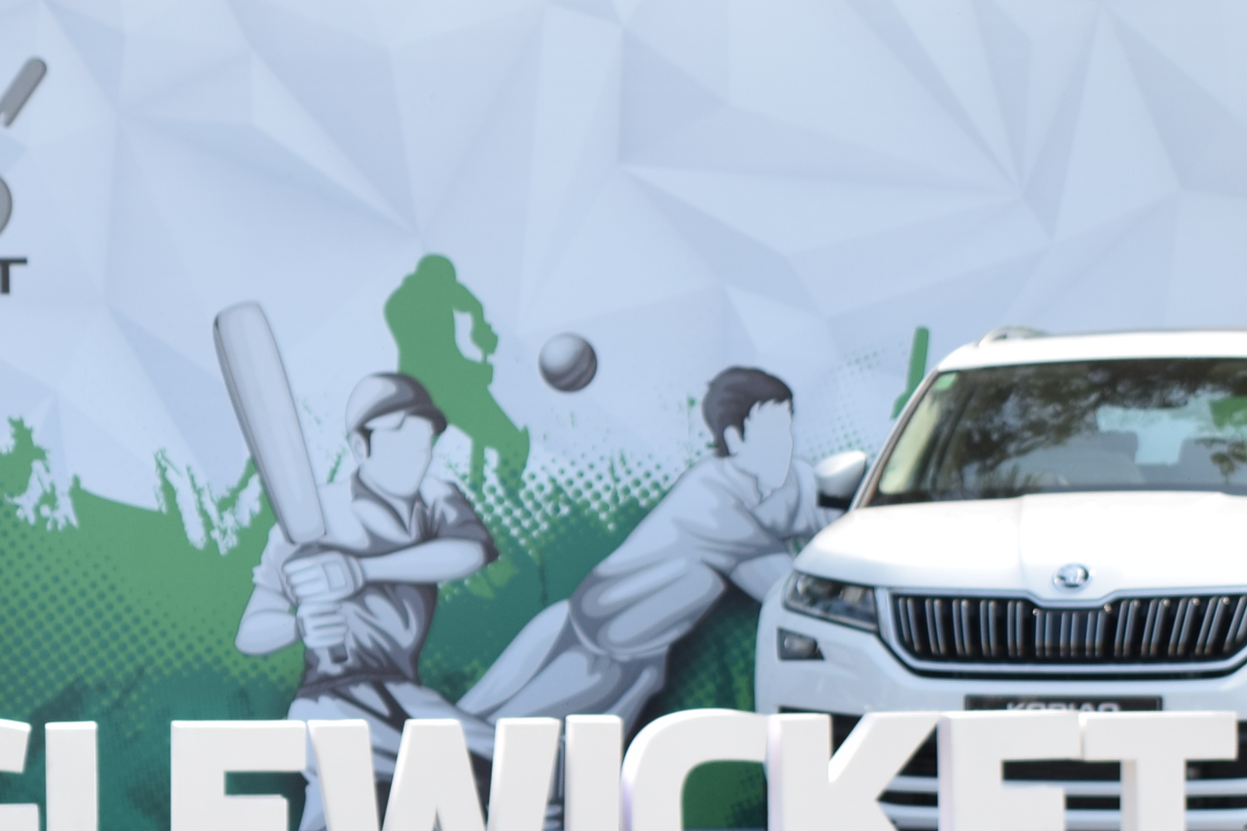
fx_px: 4664
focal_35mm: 135
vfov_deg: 10.1
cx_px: 26
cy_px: 891
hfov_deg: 15.0
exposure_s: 1/320
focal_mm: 27
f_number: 5
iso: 100
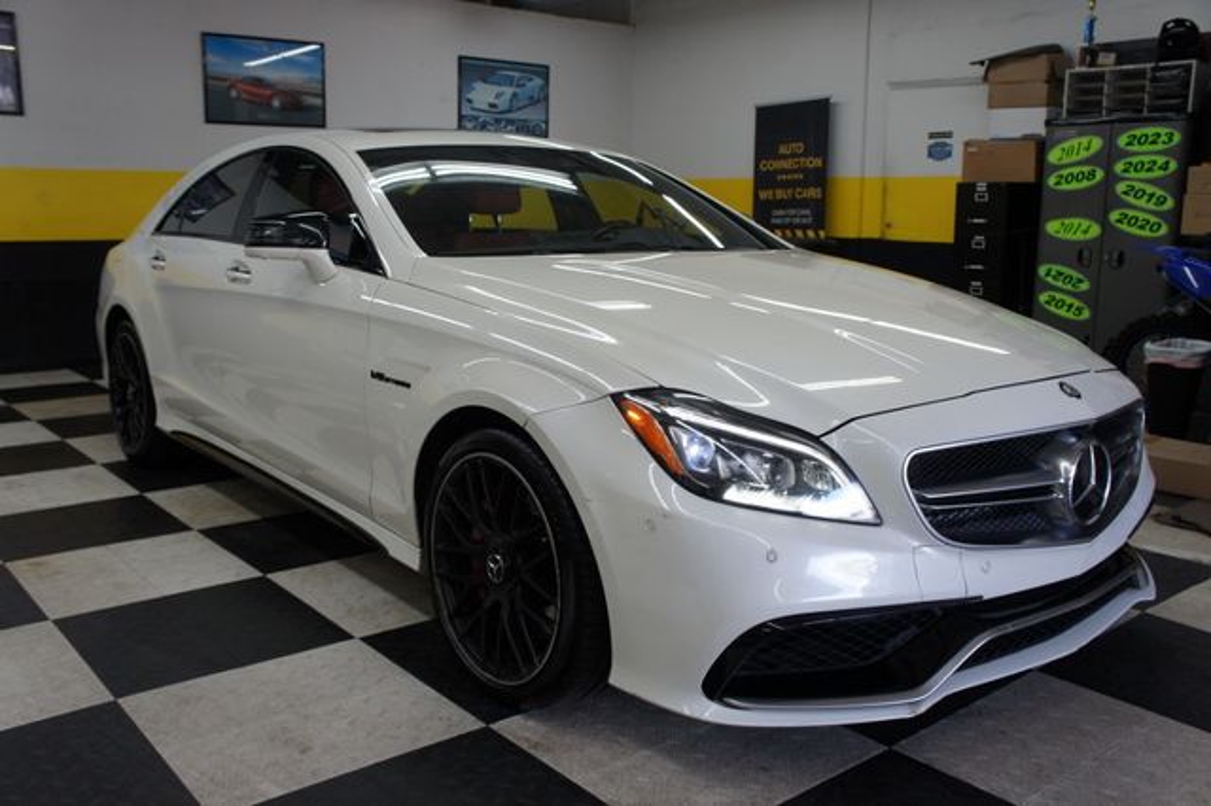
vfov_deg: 43.6
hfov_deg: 62.0
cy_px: 403
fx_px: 1009
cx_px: 606
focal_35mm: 30
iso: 200
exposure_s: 1/50
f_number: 5
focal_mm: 20
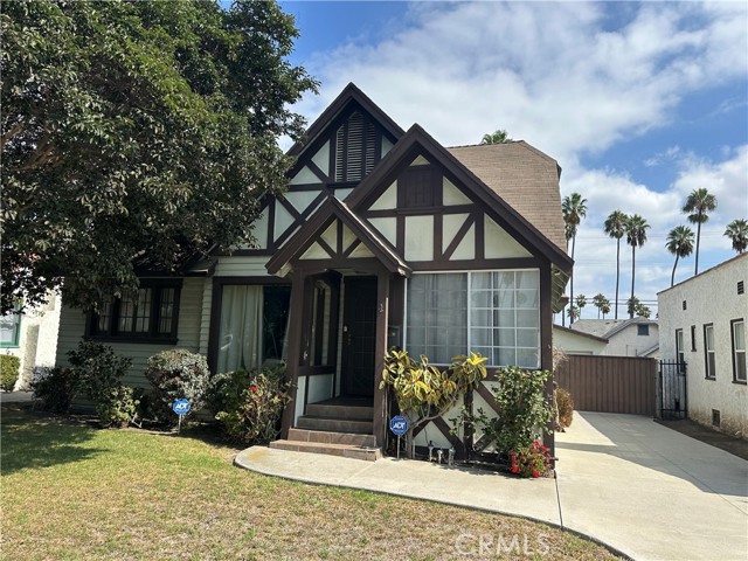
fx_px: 519
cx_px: 374
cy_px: 280
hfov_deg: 71.6
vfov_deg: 56.8
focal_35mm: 24
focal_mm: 6.86
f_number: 1.78
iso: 80
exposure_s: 1/3861
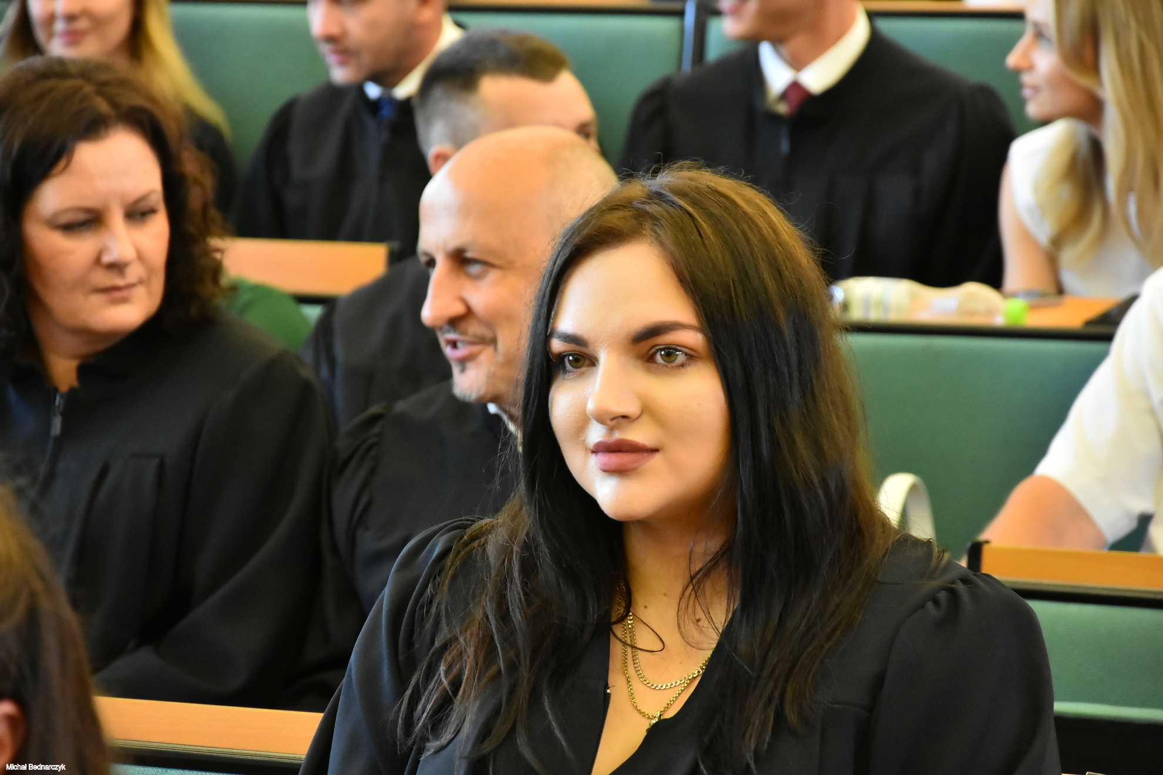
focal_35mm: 158
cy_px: 388
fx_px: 5088
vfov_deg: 8.7
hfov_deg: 13.0
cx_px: 582
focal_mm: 105
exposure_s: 1/250
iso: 3200
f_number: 5.6
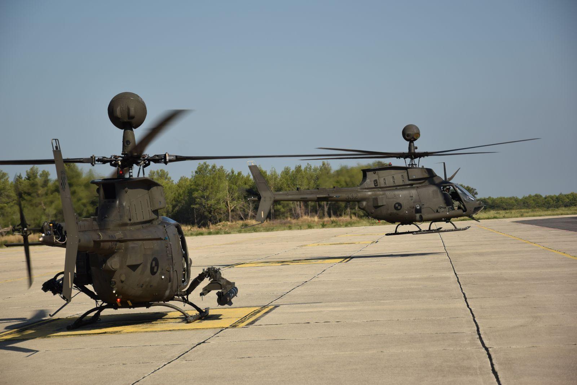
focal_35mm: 112
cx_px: 288
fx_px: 1803
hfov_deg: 18.2
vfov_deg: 12.2
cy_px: 192
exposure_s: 1/800
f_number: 5.3
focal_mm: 75
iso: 100
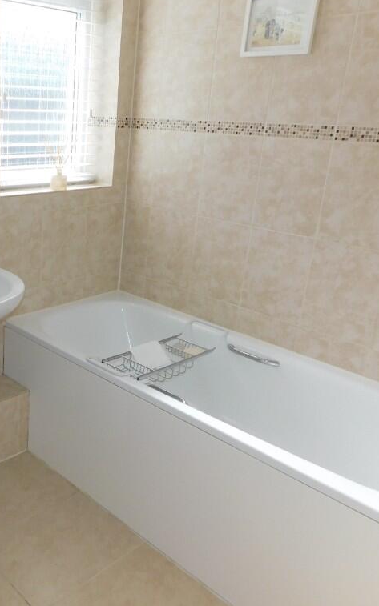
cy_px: 300
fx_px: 545
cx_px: 44
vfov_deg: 58.1
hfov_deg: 36.2
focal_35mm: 33
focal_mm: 4
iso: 125
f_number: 3
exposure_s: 1/320
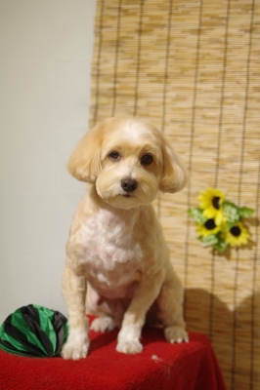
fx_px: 814
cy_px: 195
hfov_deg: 18.2
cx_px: 130
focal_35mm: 75
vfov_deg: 27.0
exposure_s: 1/100
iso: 320
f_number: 2.8
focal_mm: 50
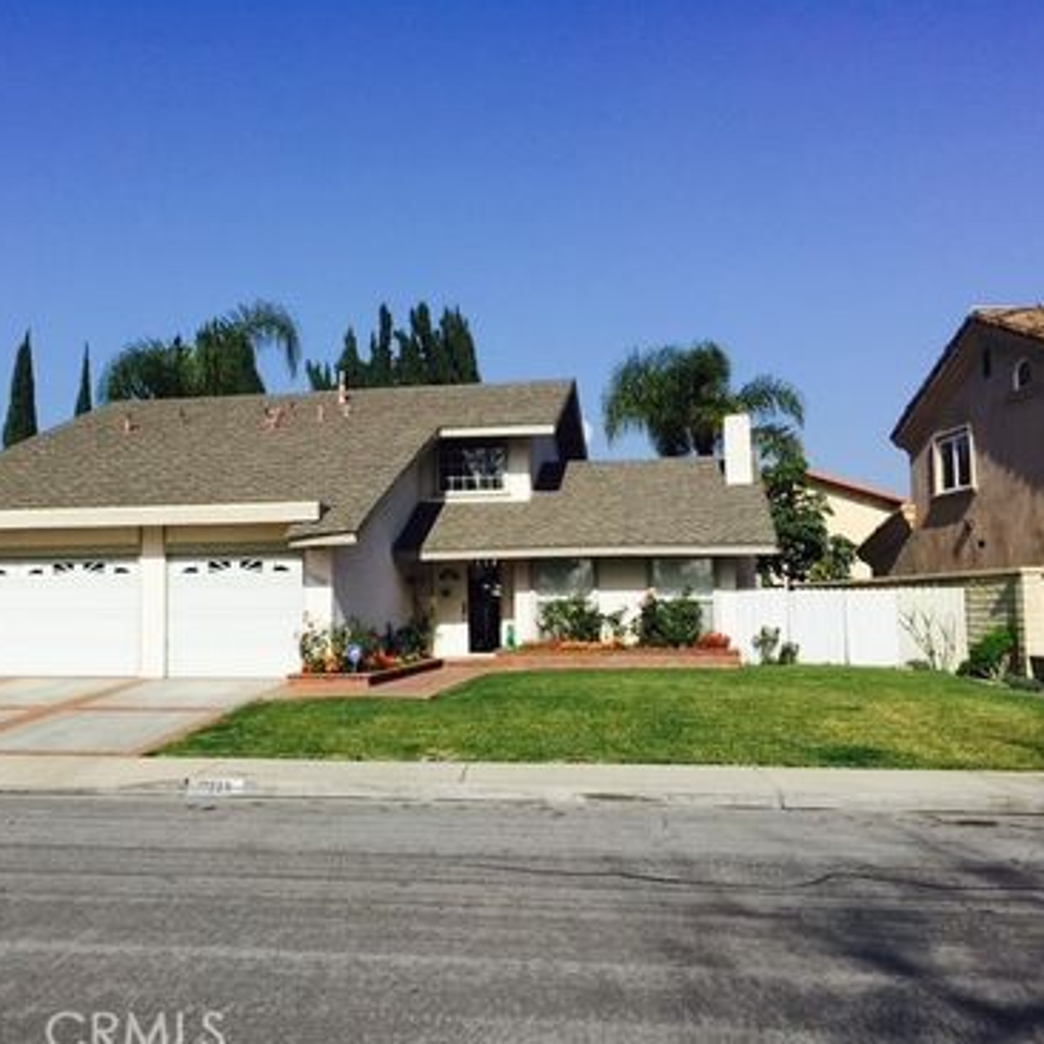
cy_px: 529
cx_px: 377
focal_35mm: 35
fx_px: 1194
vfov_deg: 47.2
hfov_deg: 46.7
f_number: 2.2
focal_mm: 4.15
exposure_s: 1/4405
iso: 32
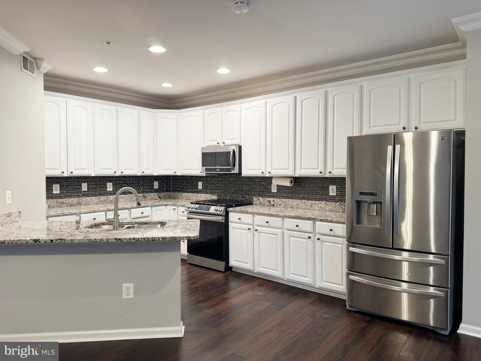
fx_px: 333
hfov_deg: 71.6
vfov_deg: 56.8
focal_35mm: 24
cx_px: 240
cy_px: 180
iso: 125
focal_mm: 6.76
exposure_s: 1/60
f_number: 1.78
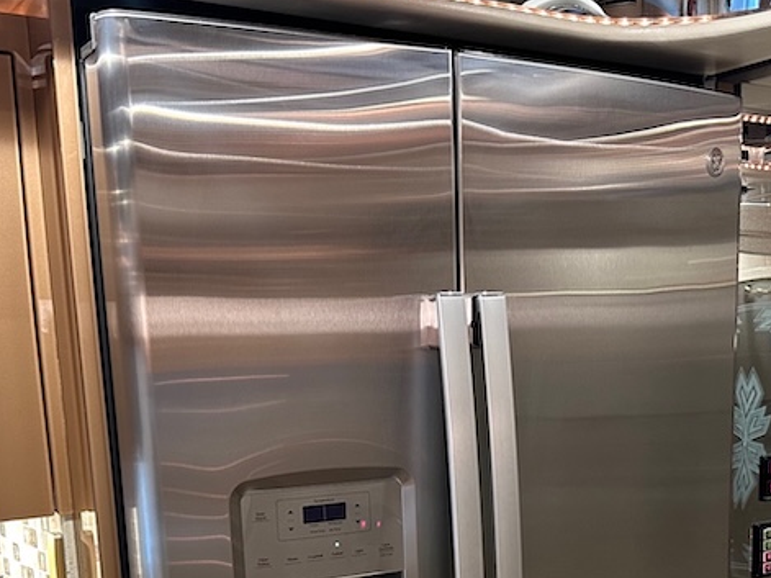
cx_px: 388
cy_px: 594
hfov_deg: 37.5
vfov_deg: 26.8
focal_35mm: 51
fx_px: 1136
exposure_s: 1/60
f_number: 1.78
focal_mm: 6.86
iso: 320
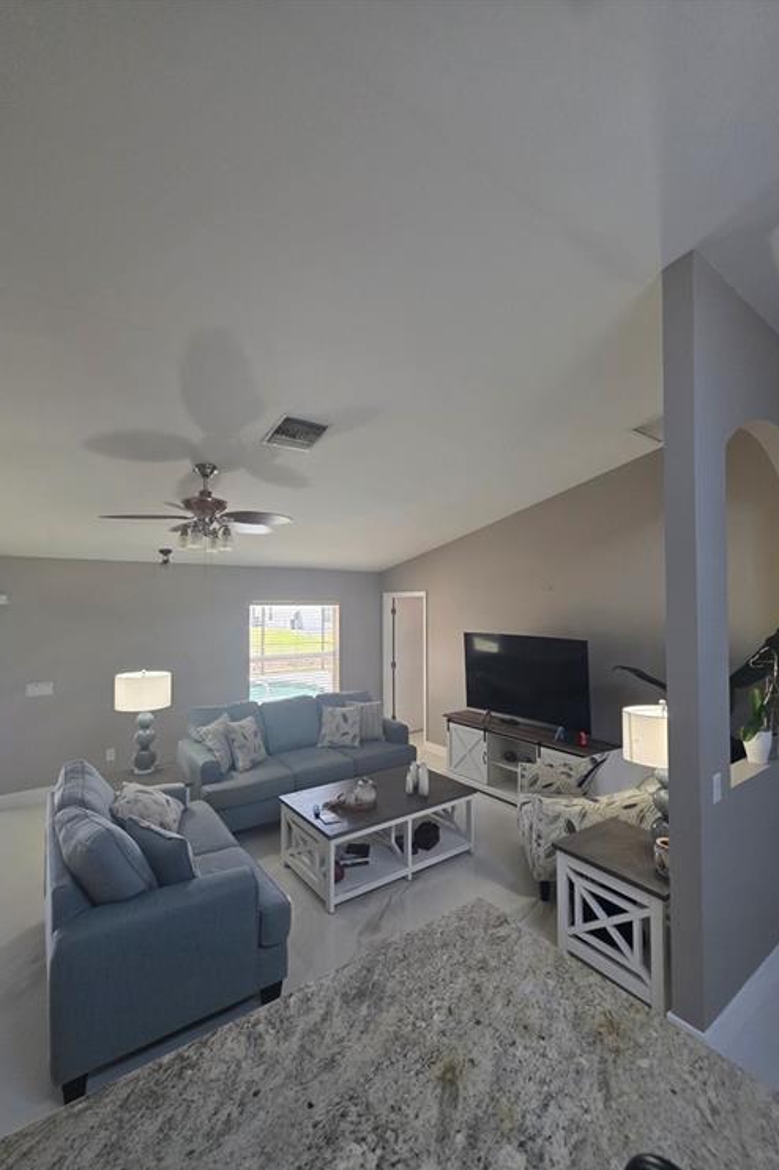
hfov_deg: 81.1
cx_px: 366
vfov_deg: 104.2
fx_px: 455
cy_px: 602
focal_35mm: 14
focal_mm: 2.2
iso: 200
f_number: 1.9
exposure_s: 1/120
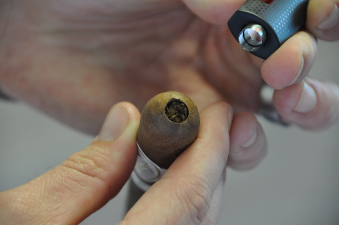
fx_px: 3667
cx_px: 170
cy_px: 112
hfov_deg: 5.3
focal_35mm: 390
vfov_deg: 3.5
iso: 1600
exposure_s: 1/30
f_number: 6.3
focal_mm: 260
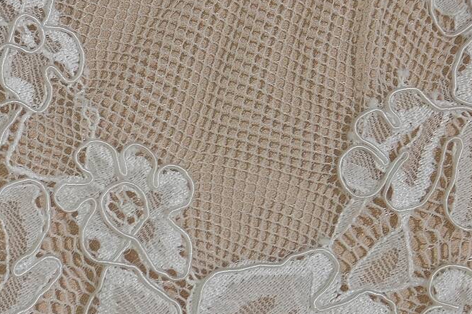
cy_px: 332
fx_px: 2411
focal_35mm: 184
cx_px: -94
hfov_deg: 11.0
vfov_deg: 7.4
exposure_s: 1/80
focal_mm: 50.5
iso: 200
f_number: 4
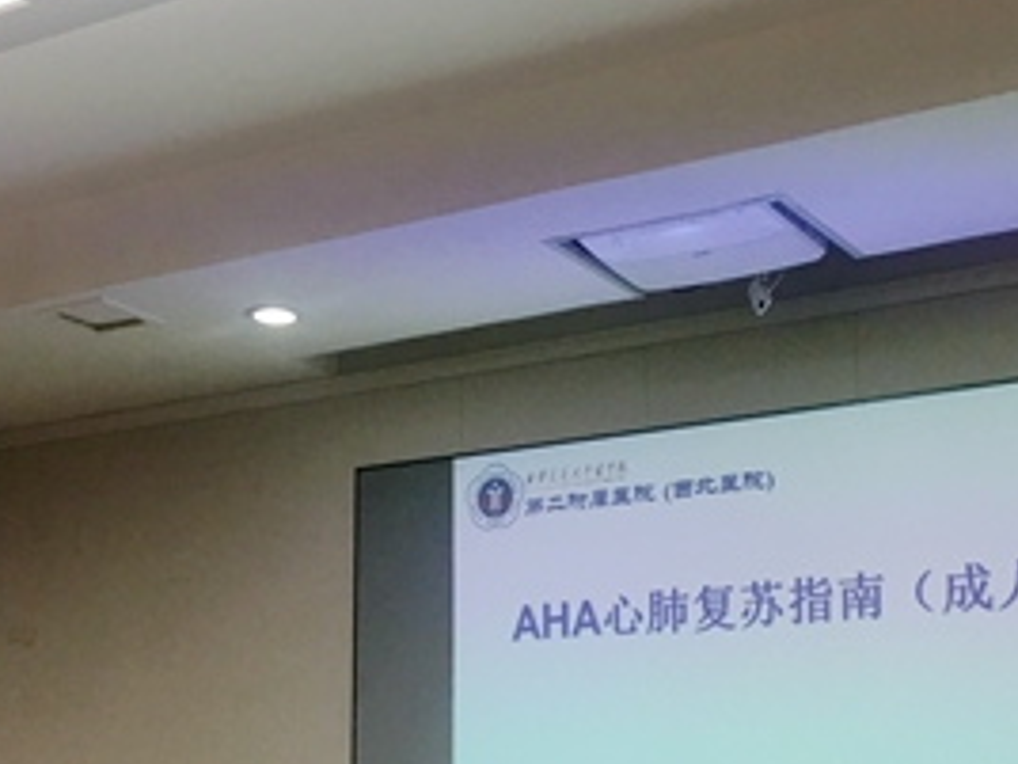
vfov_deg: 22.3
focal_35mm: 65
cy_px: 616
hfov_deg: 29.8
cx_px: 539
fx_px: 1912
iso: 40
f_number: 2.2
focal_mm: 4.15
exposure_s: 1/33
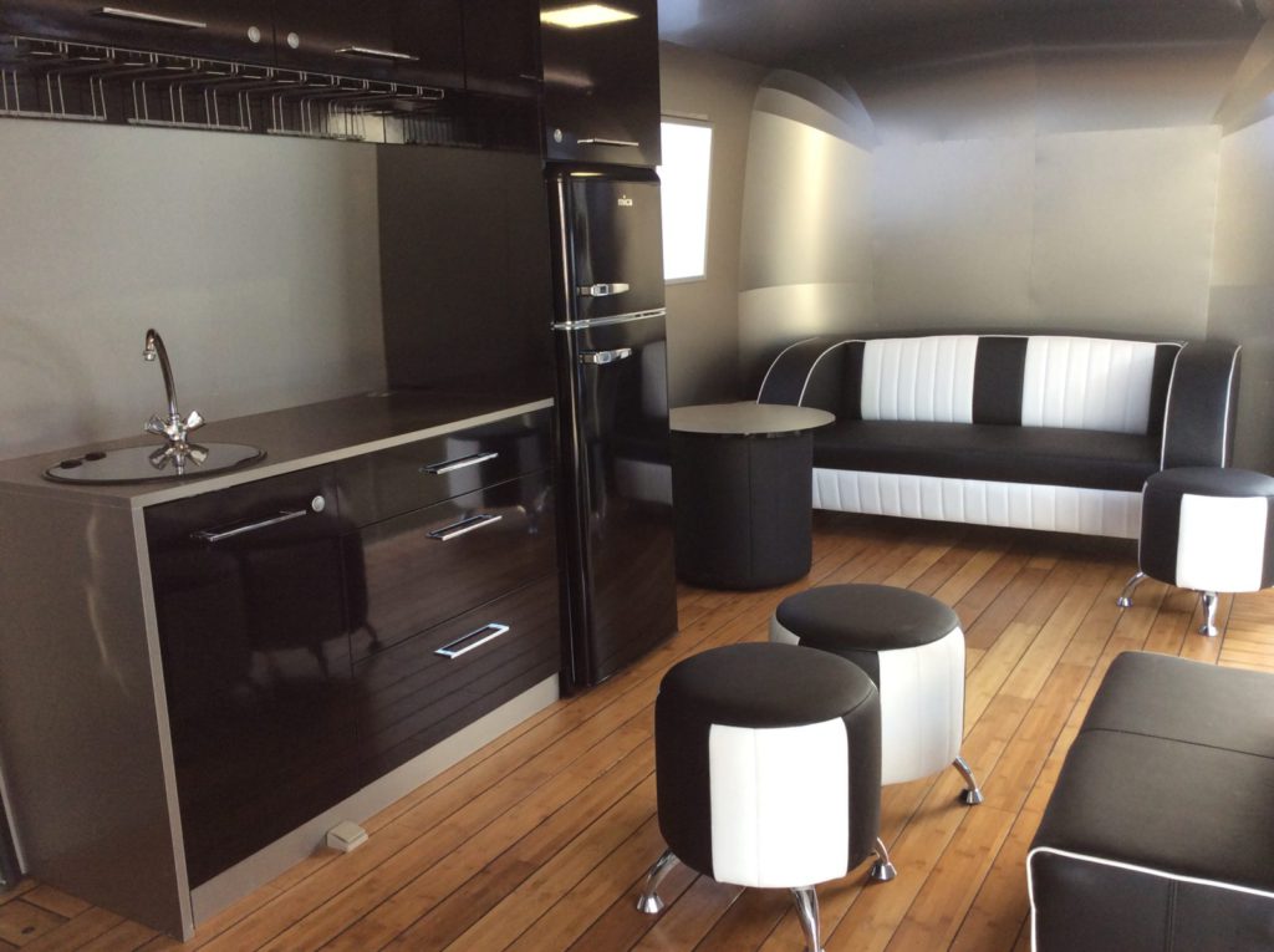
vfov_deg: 44.1
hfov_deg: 56.9
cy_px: 476
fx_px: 1176
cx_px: 637
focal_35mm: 32
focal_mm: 3.3
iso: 40
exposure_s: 1/50
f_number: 2.4
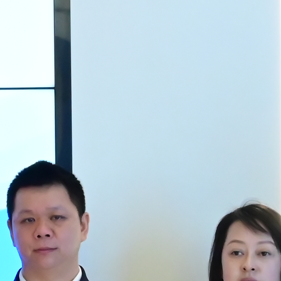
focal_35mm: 257
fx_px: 2360
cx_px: -389
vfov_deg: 6.8
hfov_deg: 6.5
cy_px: 292
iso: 5000
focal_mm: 38
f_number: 10
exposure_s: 1/100
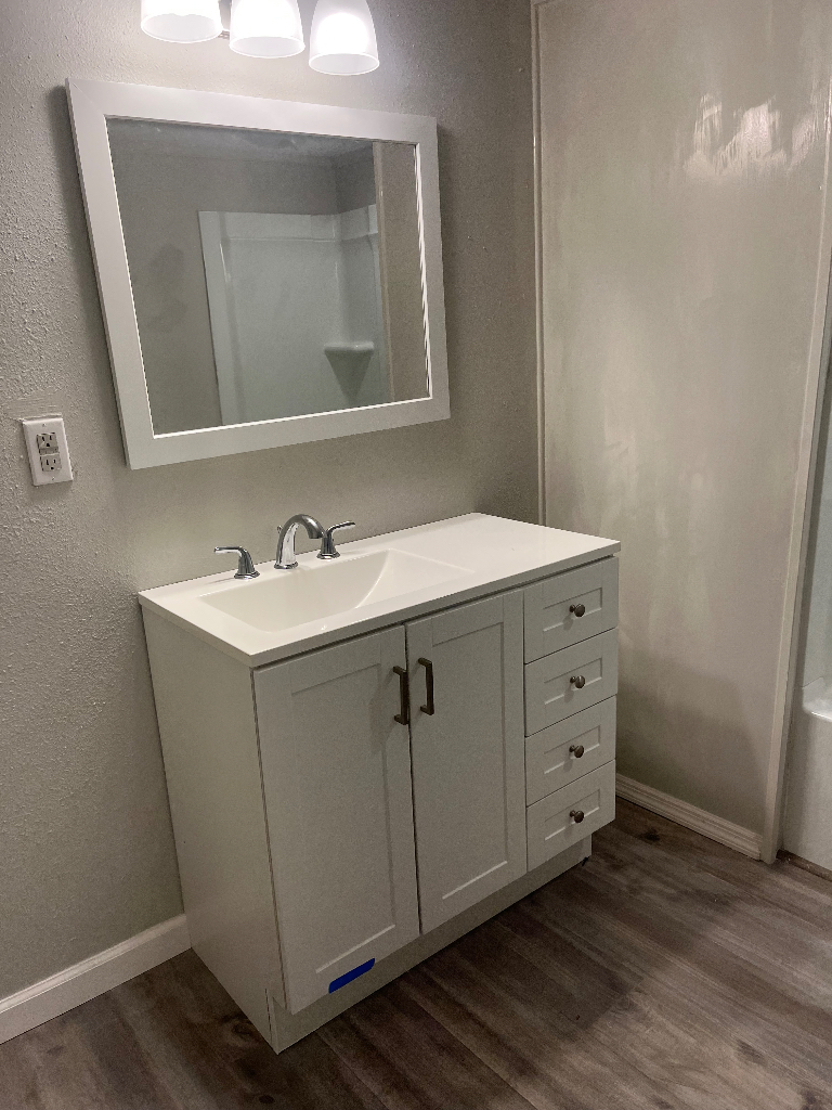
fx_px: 833
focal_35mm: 26
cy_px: 555
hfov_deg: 53.1
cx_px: 416
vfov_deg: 67.3
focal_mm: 5.1
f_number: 1.6
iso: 80
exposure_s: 1/120
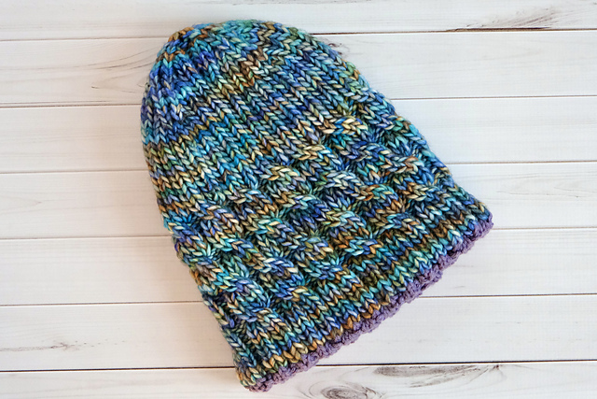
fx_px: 1111
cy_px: 200
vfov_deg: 20.3
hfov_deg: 30.1
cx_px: 298
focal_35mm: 67
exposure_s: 1/105
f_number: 4
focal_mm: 44.7
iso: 6400
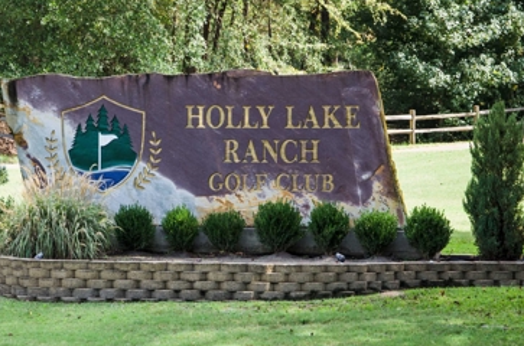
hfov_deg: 14.7
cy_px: 196
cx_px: 232
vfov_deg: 9.8
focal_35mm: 140
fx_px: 2027
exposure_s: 1/125
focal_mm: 75
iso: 100
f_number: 6.7
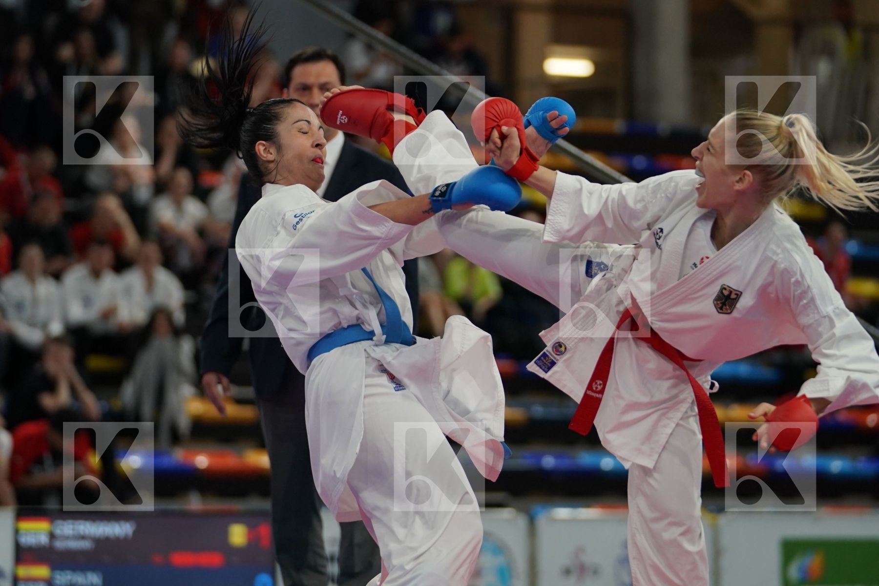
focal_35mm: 214
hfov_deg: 9.6
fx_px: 5225
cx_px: 440
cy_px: 293
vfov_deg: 6.4
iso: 1250
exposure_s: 1/1000
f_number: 2.8
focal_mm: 143
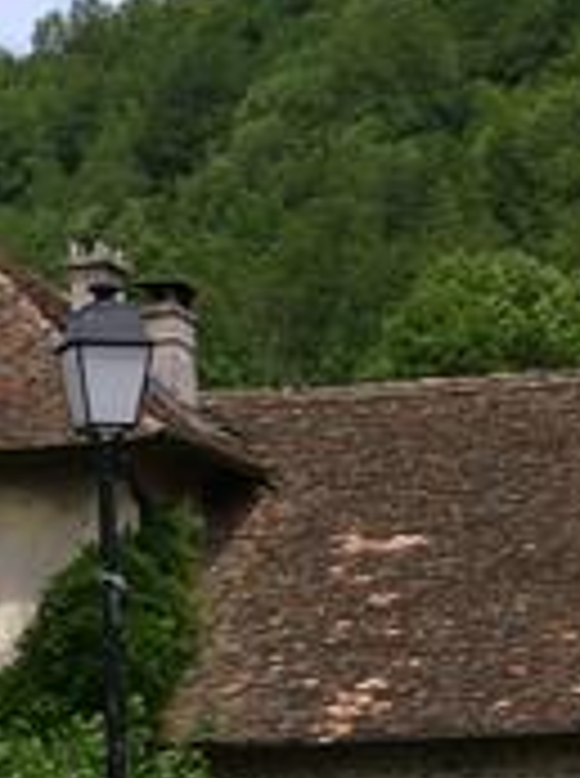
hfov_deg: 6.6
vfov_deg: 9.4
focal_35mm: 211
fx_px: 4731
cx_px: -854
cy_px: 648
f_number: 18
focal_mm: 28
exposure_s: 1/100
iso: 200
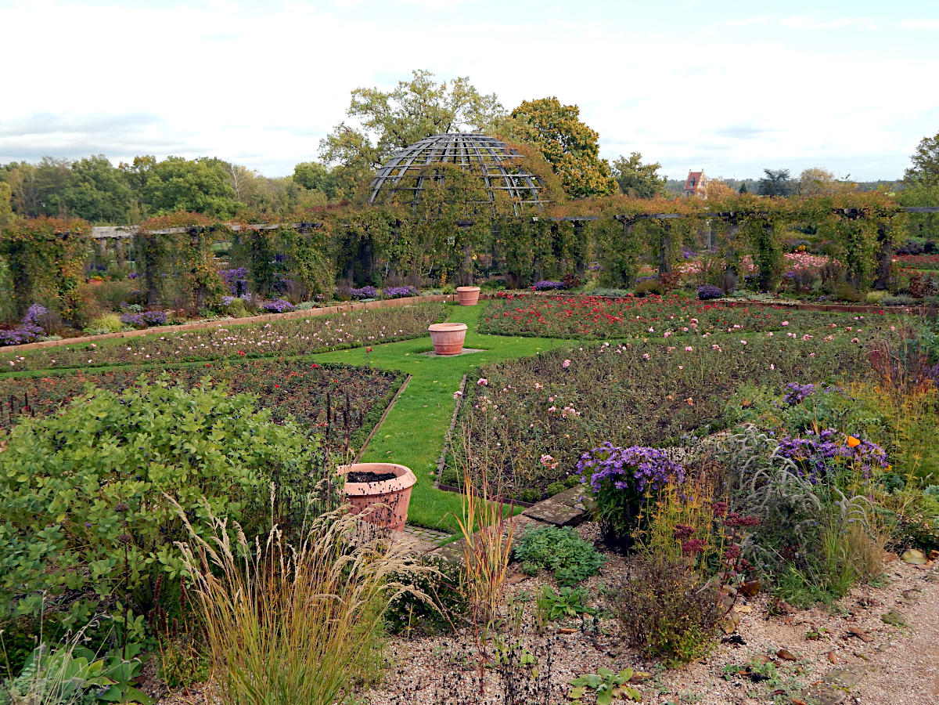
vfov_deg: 40.7
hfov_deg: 52.6
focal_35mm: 35
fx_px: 949
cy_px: 352
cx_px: 470
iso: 125
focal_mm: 6.1
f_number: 3.3
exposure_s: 1/320
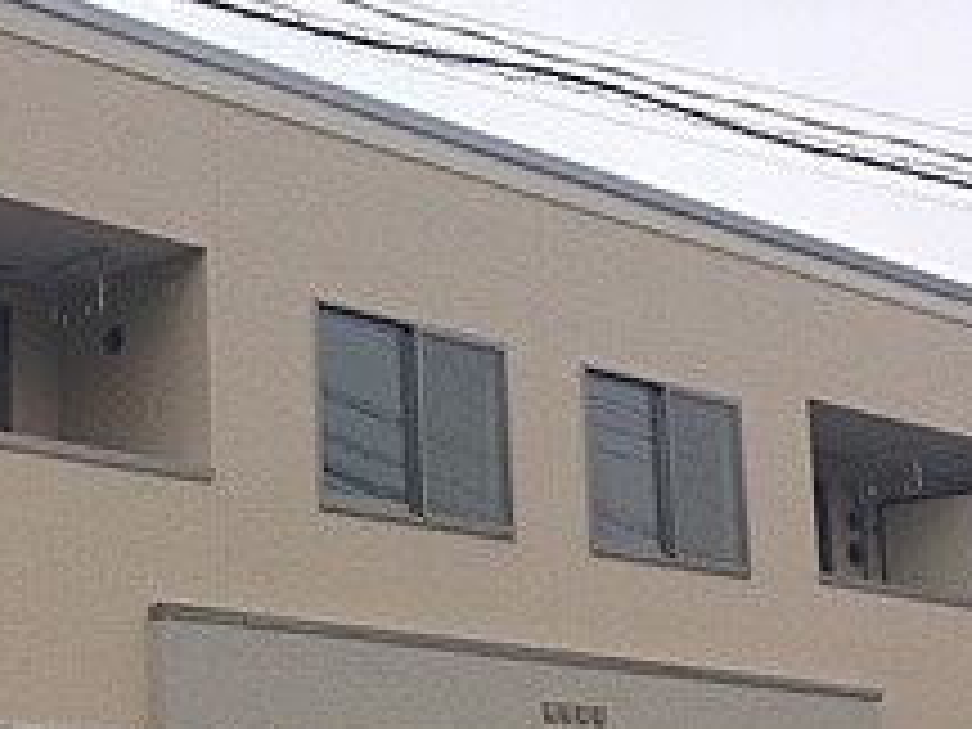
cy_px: 500
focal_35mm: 98
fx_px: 2752
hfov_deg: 19.9
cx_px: 274
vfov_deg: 15.1
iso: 50
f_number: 2.4
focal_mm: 4.12
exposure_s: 1/1808
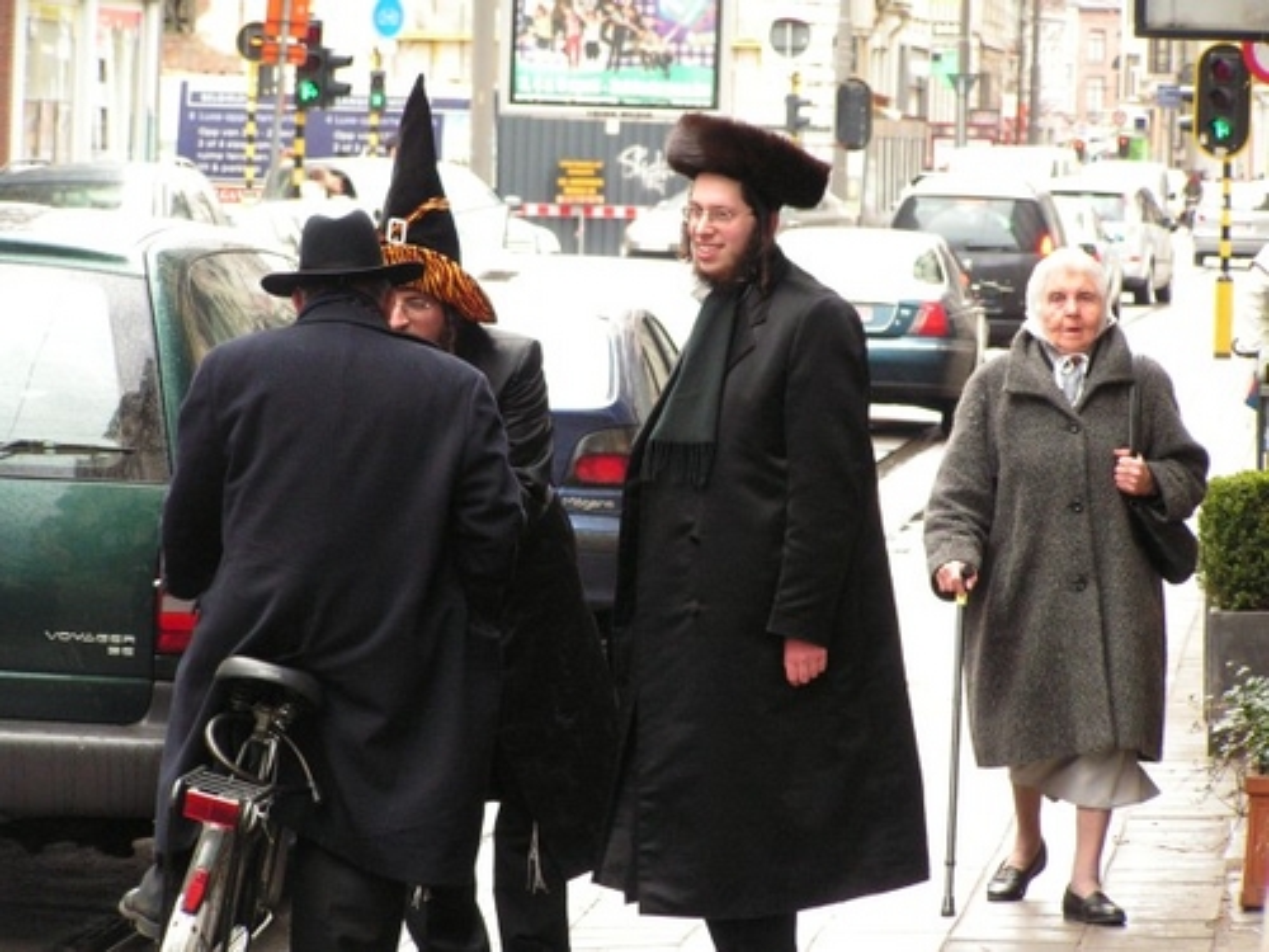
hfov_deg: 10.0
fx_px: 7259
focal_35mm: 198
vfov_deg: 7.5
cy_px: 476
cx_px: 634
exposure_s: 1/200
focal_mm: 32.9
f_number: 3.2
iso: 200
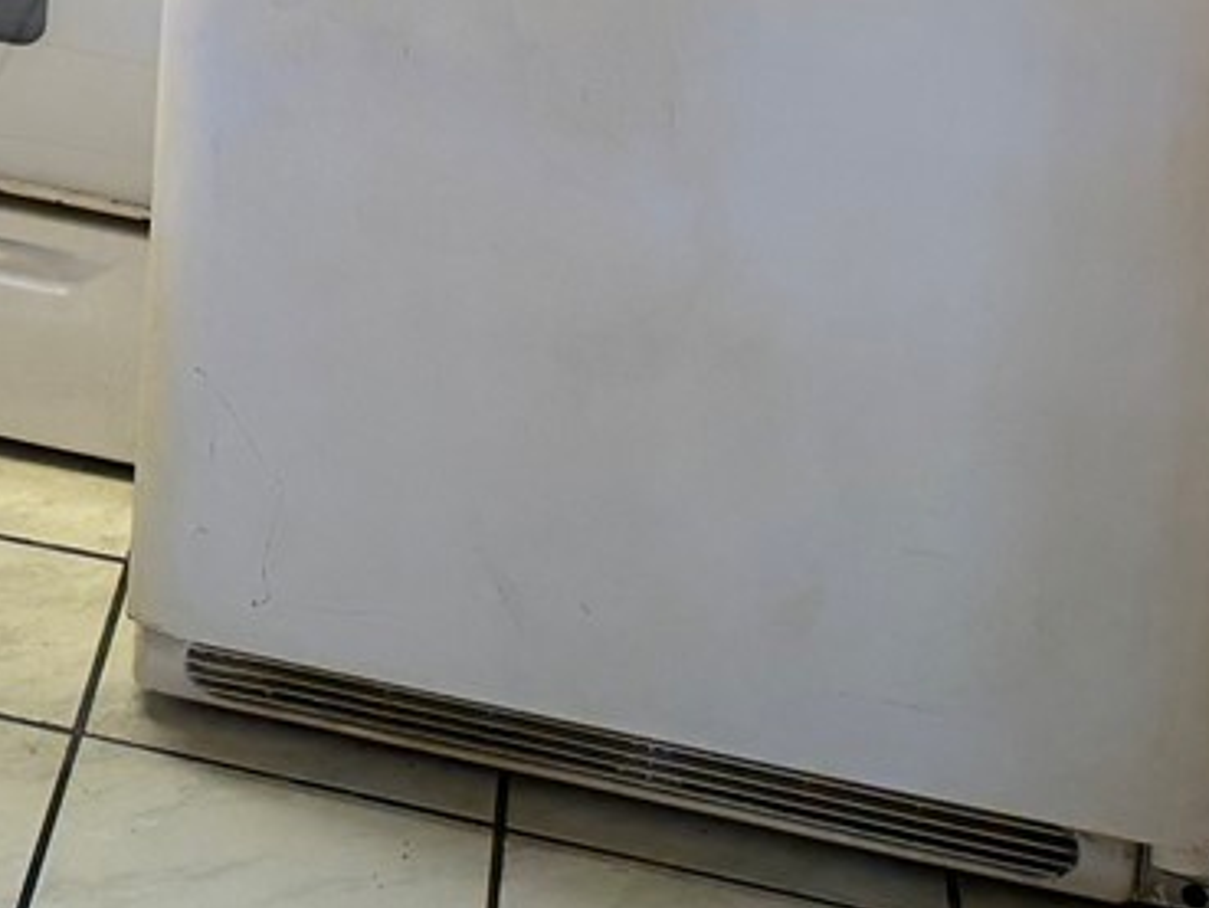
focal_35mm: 104
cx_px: -865
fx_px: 3633
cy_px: -869
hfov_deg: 16.3
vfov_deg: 12.6
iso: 100
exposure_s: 1/120
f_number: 1.78
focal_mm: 6.76
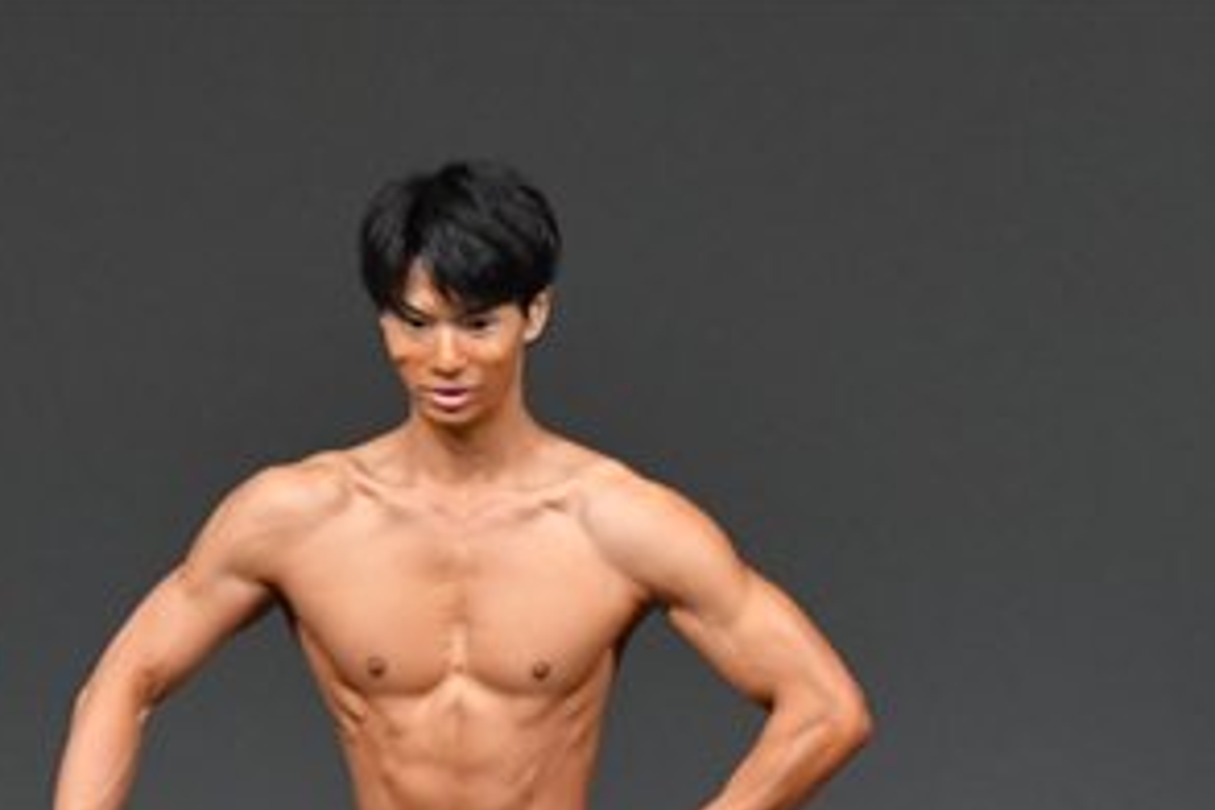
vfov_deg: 1.7
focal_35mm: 790
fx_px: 26660
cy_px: 1054
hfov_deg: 2.6
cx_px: 1043
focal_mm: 200
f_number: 5.6
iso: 4000
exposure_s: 1/400
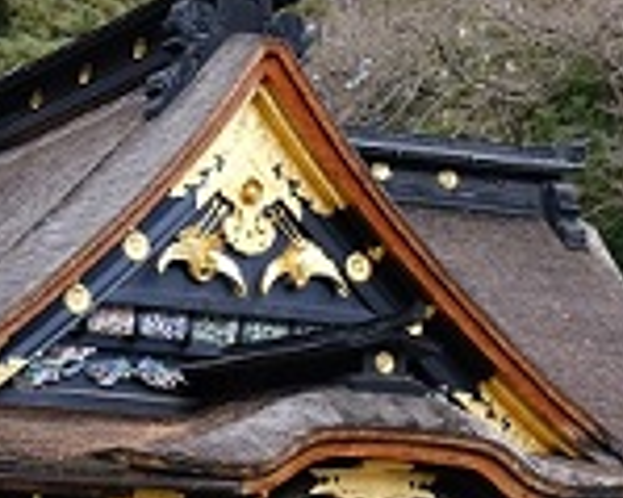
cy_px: 345
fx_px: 2930
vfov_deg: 9.7
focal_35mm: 159
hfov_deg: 12.0
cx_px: -42
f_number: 3.2
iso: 400
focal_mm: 28.3
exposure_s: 1/500
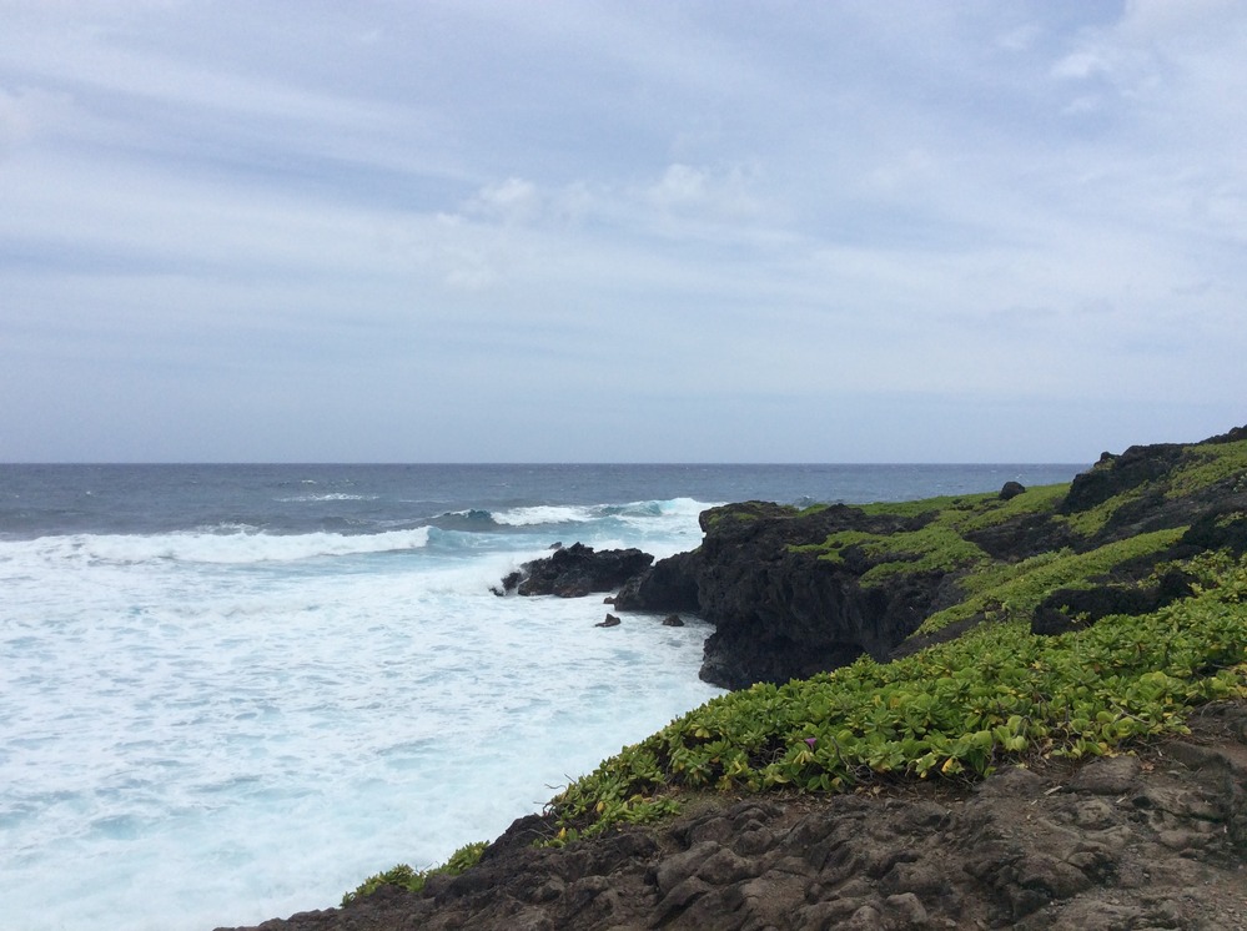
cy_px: 466
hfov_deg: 56.9
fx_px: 1151
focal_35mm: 32
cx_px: 624
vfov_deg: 44.0
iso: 32
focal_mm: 3.3
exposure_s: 1/3185
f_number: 2.4
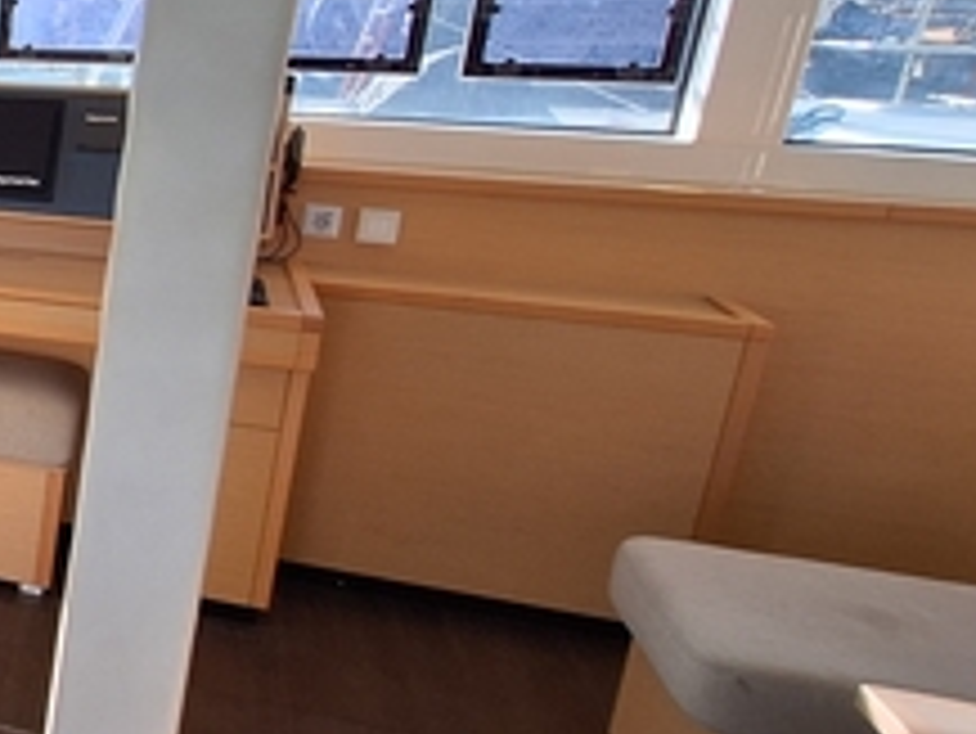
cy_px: 317
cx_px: -486
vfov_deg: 34.3
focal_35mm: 42
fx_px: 1185
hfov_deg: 28.7
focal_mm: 1.74
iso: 40
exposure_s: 1/194
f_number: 2.2
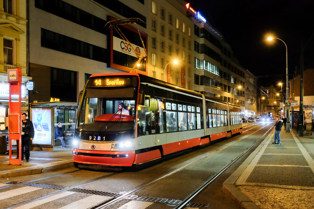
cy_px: 104
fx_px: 270
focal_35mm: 31
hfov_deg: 60.3
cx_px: 157
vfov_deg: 42.3
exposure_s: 1/7
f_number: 5.6
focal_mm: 20.8
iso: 3200
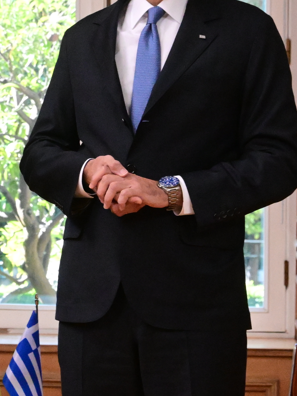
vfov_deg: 10.7
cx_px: -42
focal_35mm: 184
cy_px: 221
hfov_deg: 8.0
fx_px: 2105
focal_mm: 47
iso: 8000
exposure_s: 1/640
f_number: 7.1
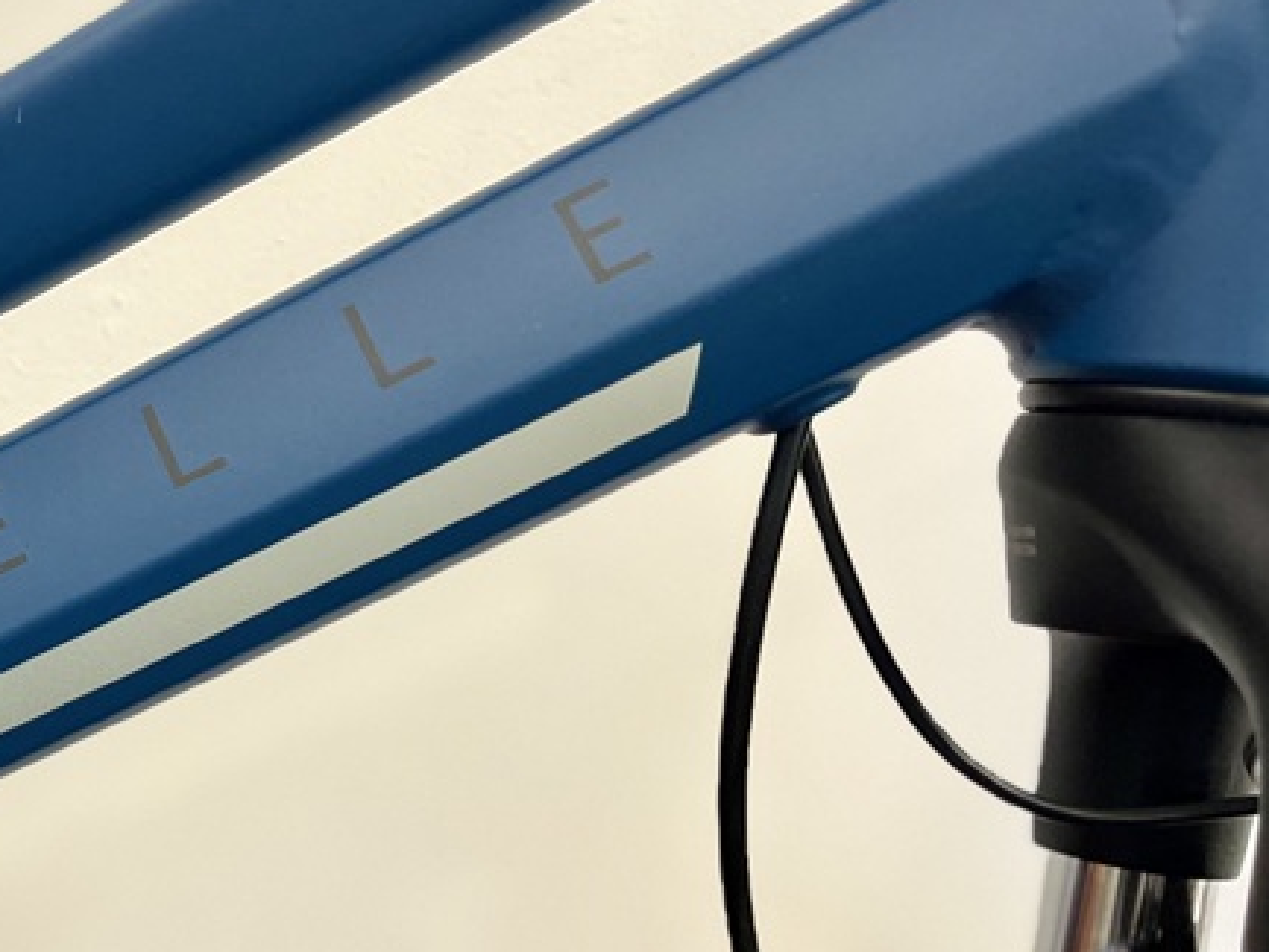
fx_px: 1760
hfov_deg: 37.0
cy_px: 439
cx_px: 120
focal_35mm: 48
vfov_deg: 30.3
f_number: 1.6
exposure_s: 1/50
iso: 160
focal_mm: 5.1
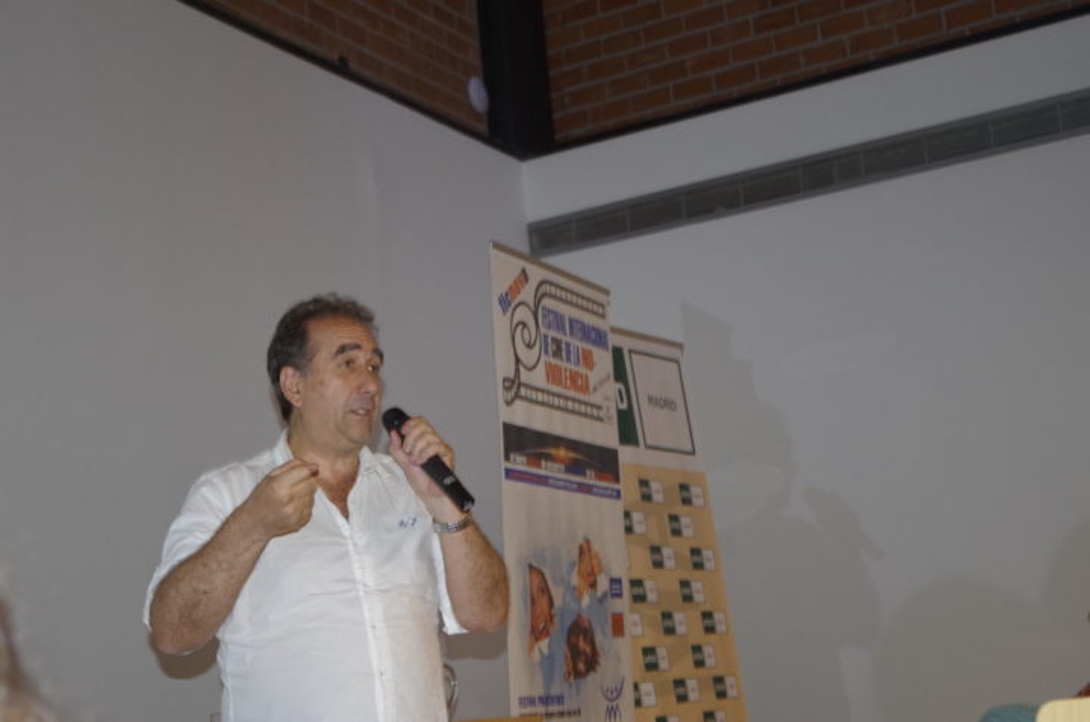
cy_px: 361
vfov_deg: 22.5
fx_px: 1813
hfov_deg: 33.5
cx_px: 545
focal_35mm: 60
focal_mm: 40
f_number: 4.5
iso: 800
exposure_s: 1/30
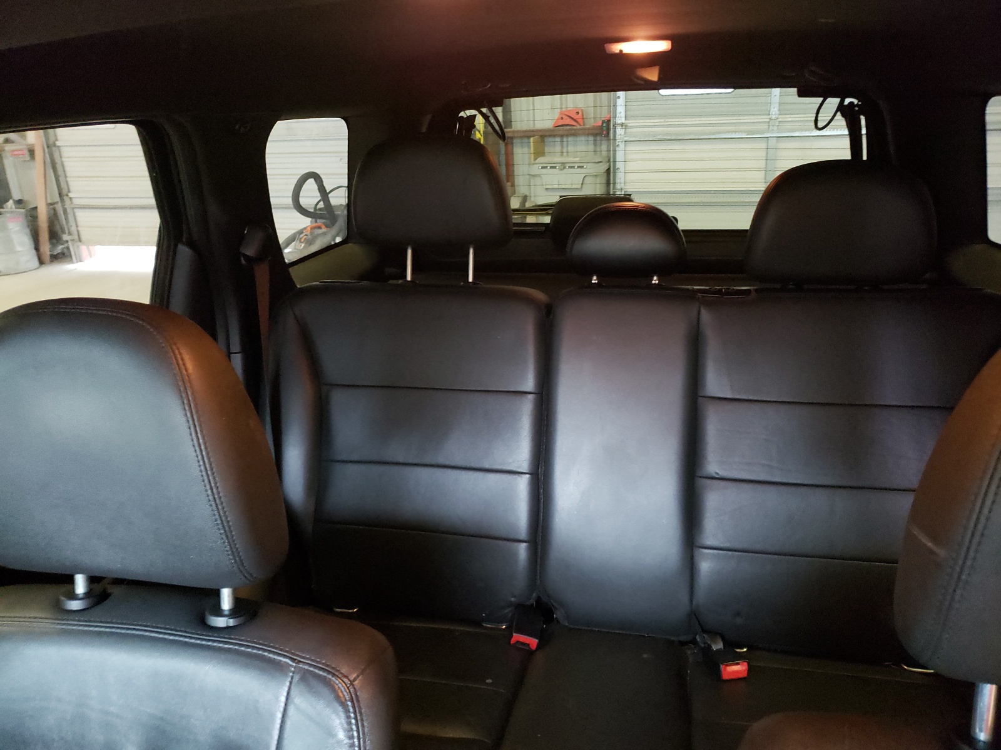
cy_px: 375
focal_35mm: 26
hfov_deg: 67.3
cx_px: 500
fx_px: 752
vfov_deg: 53.1
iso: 543
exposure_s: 1/24
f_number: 1.5
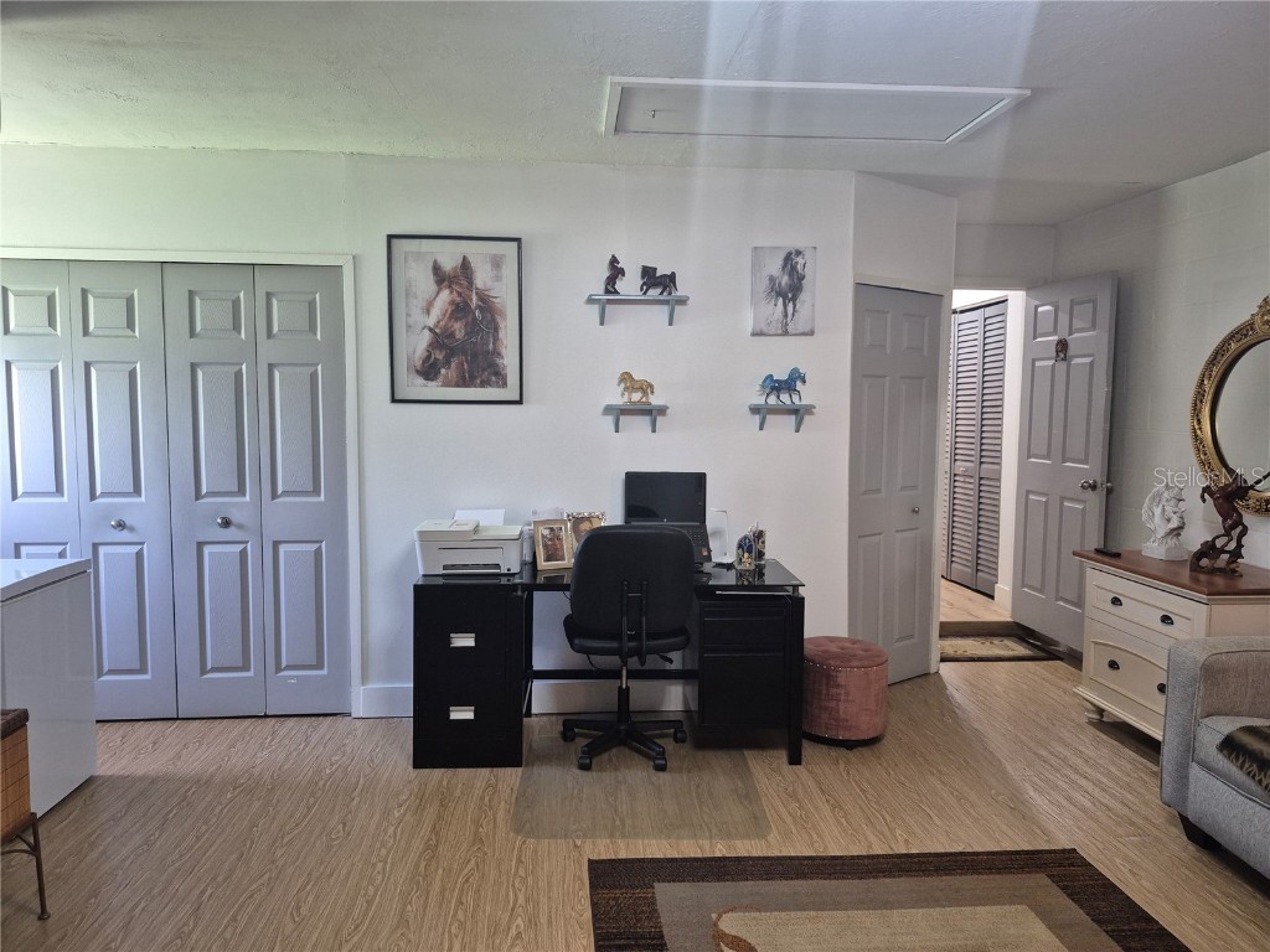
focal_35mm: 23
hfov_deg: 73.9
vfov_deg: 58.9
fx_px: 844
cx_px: 635
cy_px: 476
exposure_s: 1/120
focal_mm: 5.4
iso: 640
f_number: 1.8
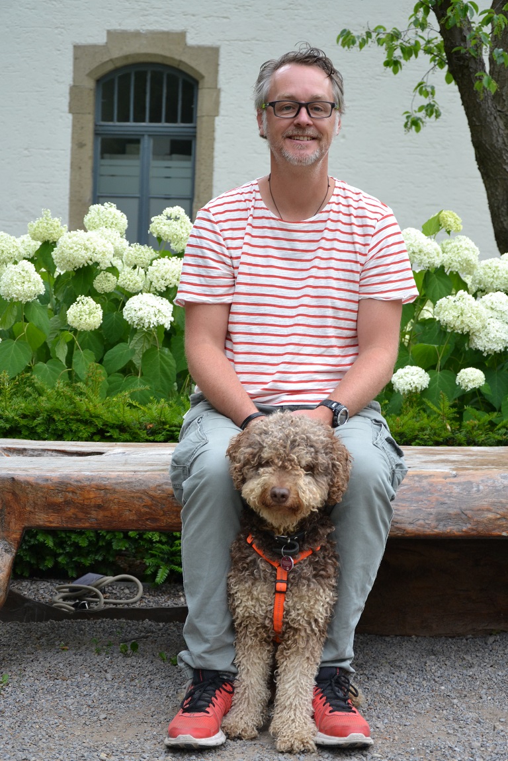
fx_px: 1333
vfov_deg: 31.9
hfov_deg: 21.6
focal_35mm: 63
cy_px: 380
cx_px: 254
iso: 400
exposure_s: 1/200
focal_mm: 42
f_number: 5.6
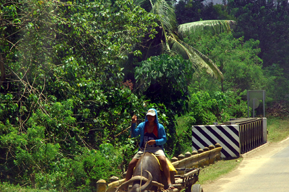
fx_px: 1386
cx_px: 164
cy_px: 127
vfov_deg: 7.9
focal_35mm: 173
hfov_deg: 11.9
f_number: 10
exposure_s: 1/500
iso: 400
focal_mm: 85
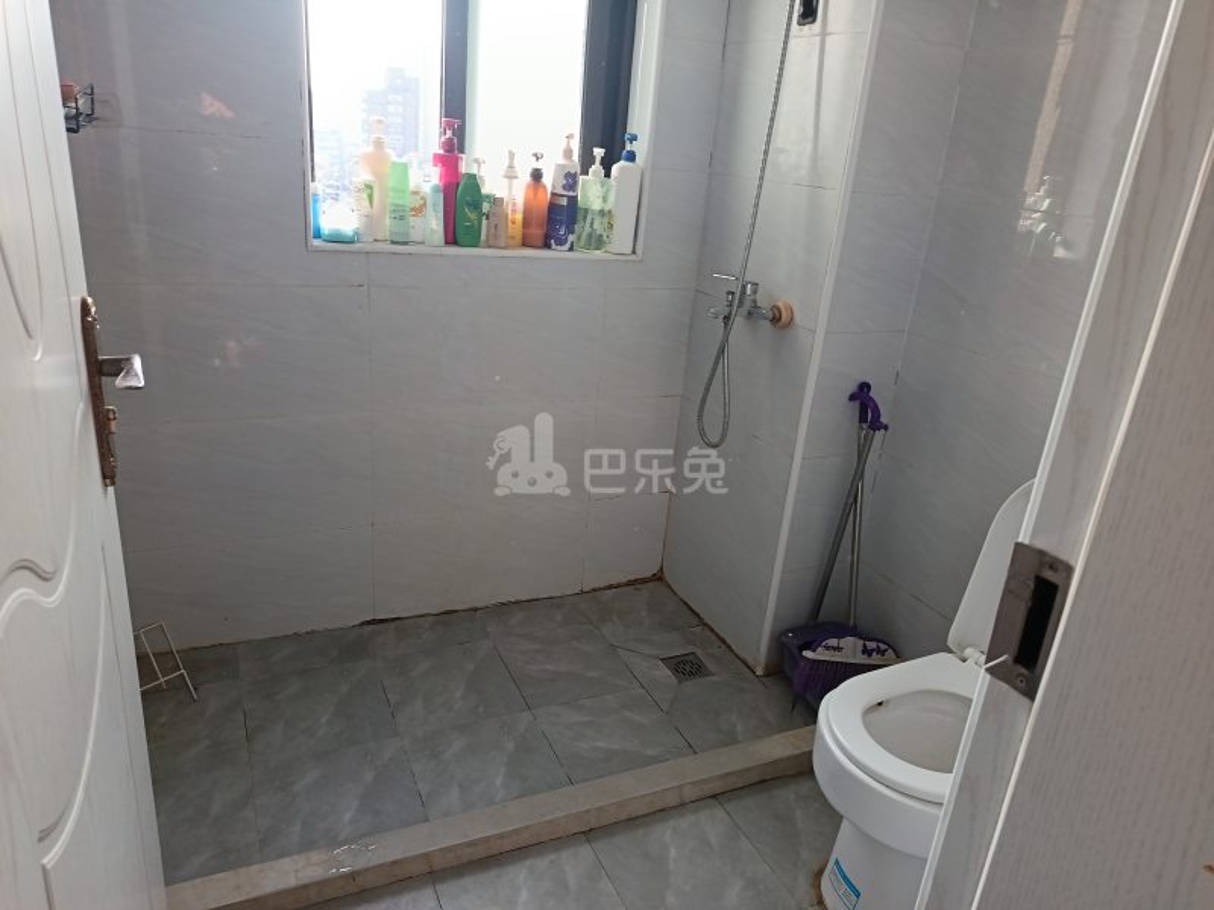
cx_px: 607
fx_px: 842
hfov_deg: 71.6
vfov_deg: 56.8
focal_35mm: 24
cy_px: 455
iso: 465
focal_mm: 5.25
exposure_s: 1/120
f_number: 1.75
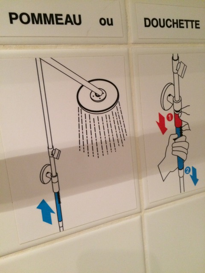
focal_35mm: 29
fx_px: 229
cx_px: 102
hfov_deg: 48.2
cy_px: 136
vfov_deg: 61.7
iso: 320
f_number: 2.2
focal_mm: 4.15
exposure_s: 1/15
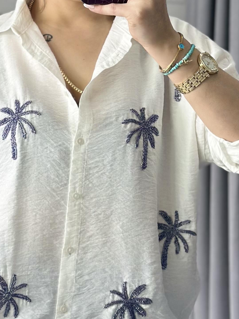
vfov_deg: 14.7
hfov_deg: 11.0
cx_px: 175
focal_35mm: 134
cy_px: 123
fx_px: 1234
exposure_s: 1/100
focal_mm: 6.86
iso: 64
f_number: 1.78
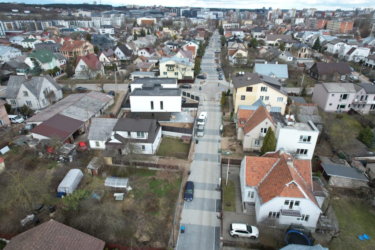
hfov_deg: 78.6
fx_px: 229
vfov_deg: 57.2
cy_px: 125
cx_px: 188
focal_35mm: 22
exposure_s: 1/500
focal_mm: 8.38
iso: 100
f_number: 2.8
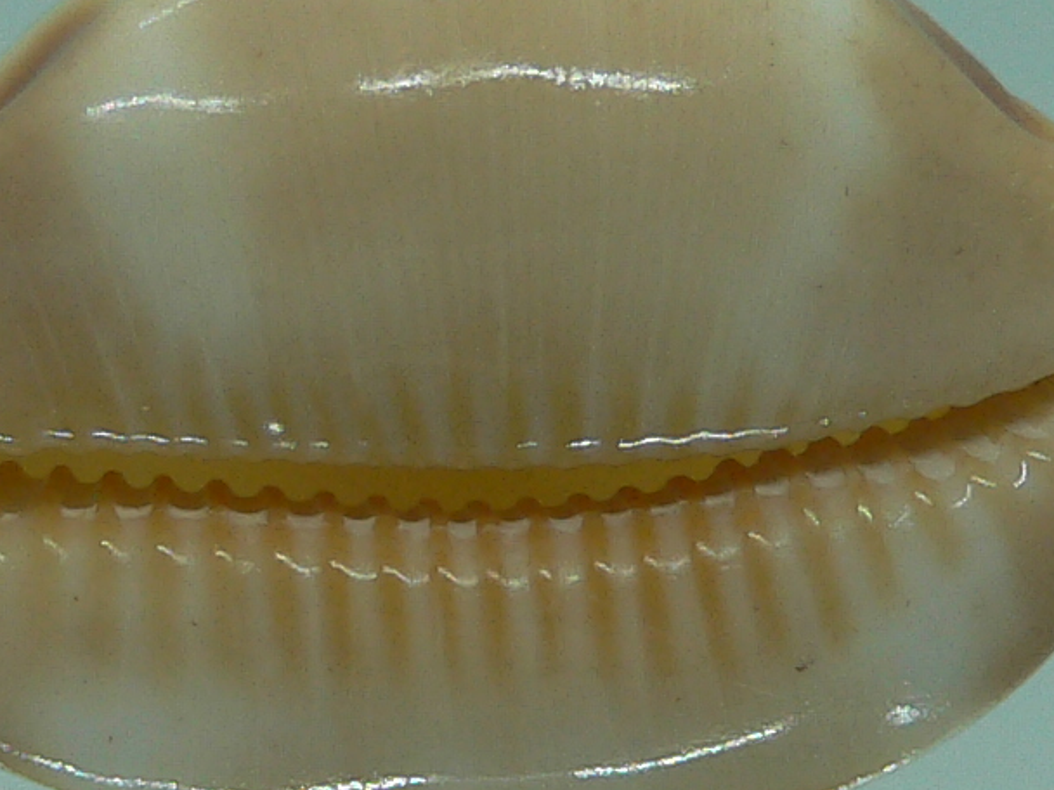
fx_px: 3532
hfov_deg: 17.0
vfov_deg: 12.7
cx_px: 416
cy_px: 598
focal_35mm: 116
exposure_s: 1/80
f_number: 2.8
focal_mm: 4.6
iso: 80
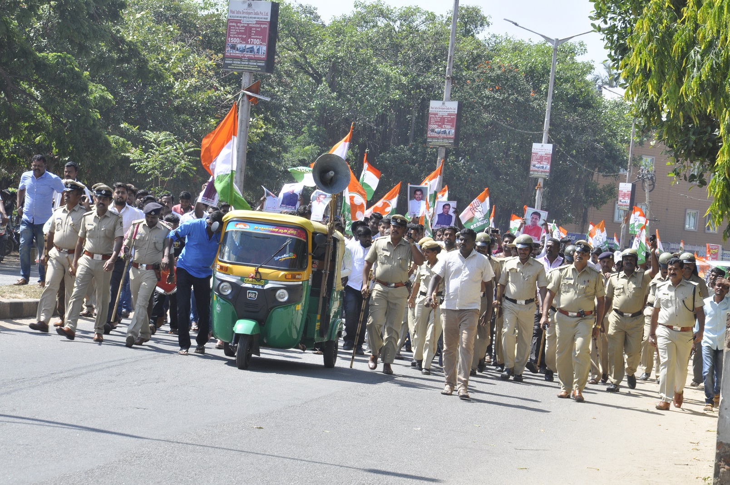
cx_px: 365
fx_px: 2582
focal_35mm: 128
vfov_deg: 10.7
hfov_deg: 16.1
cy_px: 242
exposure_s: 1/125
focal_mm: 85
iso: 400
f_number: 13
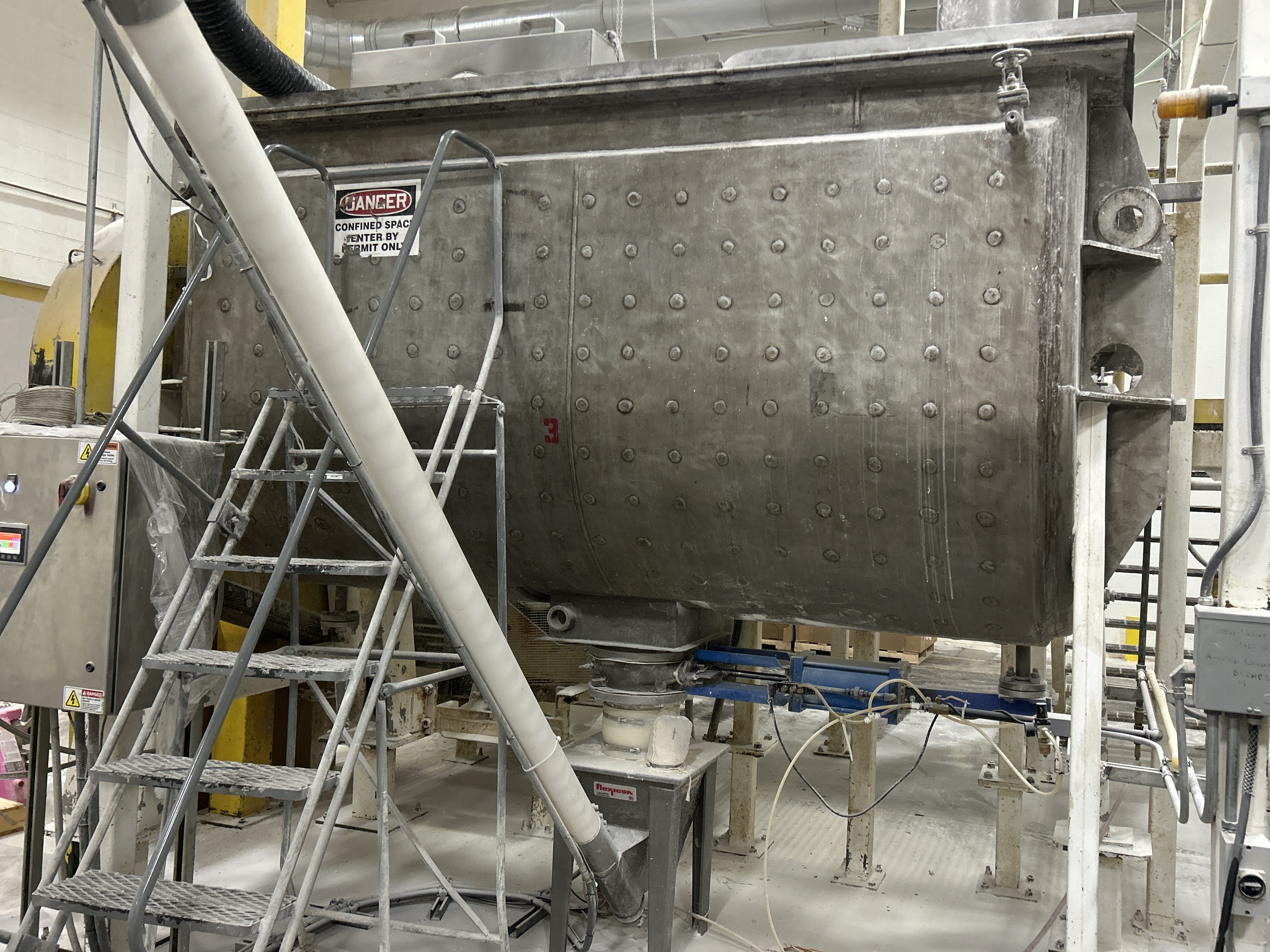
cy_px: 456
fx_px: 1101
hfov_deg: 59.8
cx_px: 697
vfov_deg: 46.8
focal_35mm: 30
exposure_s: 1/60
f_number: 1.5
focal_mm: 5.7
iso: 200
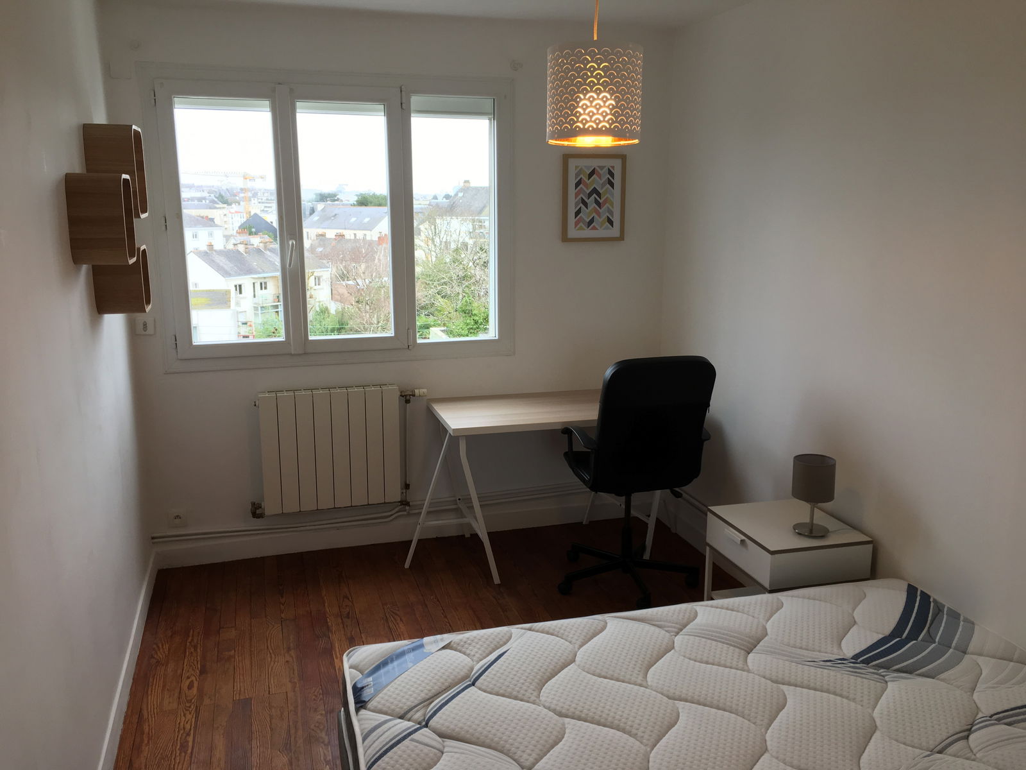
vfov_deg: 48.2
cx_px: 513
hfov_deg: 61.7
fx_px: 860
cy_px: 385
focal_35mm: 29
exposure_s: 1/50
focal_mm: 4.15
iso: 32
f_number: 2.2
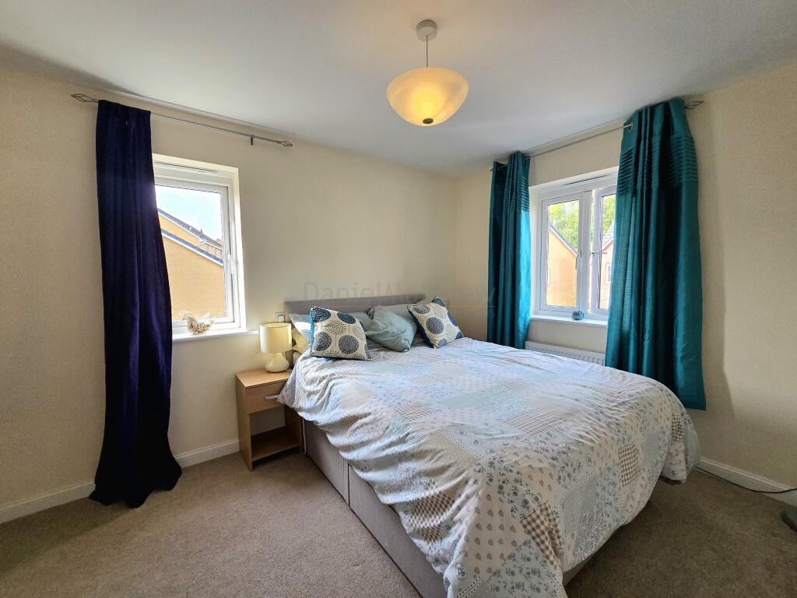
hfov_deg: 106.2
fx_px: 299
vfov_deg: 89.9
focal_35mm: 13
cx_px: 398
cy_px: 299
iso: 125
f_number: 2.2
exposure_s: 1/370
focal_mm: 2.2
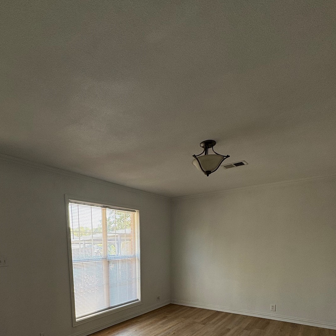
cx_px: 146
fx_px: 242
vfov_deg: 62.5
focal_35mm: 22
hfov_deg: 69.3
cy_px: 278
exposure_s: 1/127
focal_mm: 2.22
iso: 100
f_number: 2.2
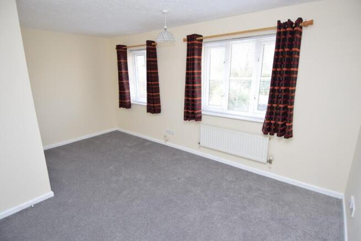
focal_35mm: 18
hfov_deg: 90.0
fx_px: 181
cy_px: 120
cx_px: 180
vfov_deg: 67.5
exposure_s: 1/80
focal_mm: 12
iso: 400
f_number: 4.5
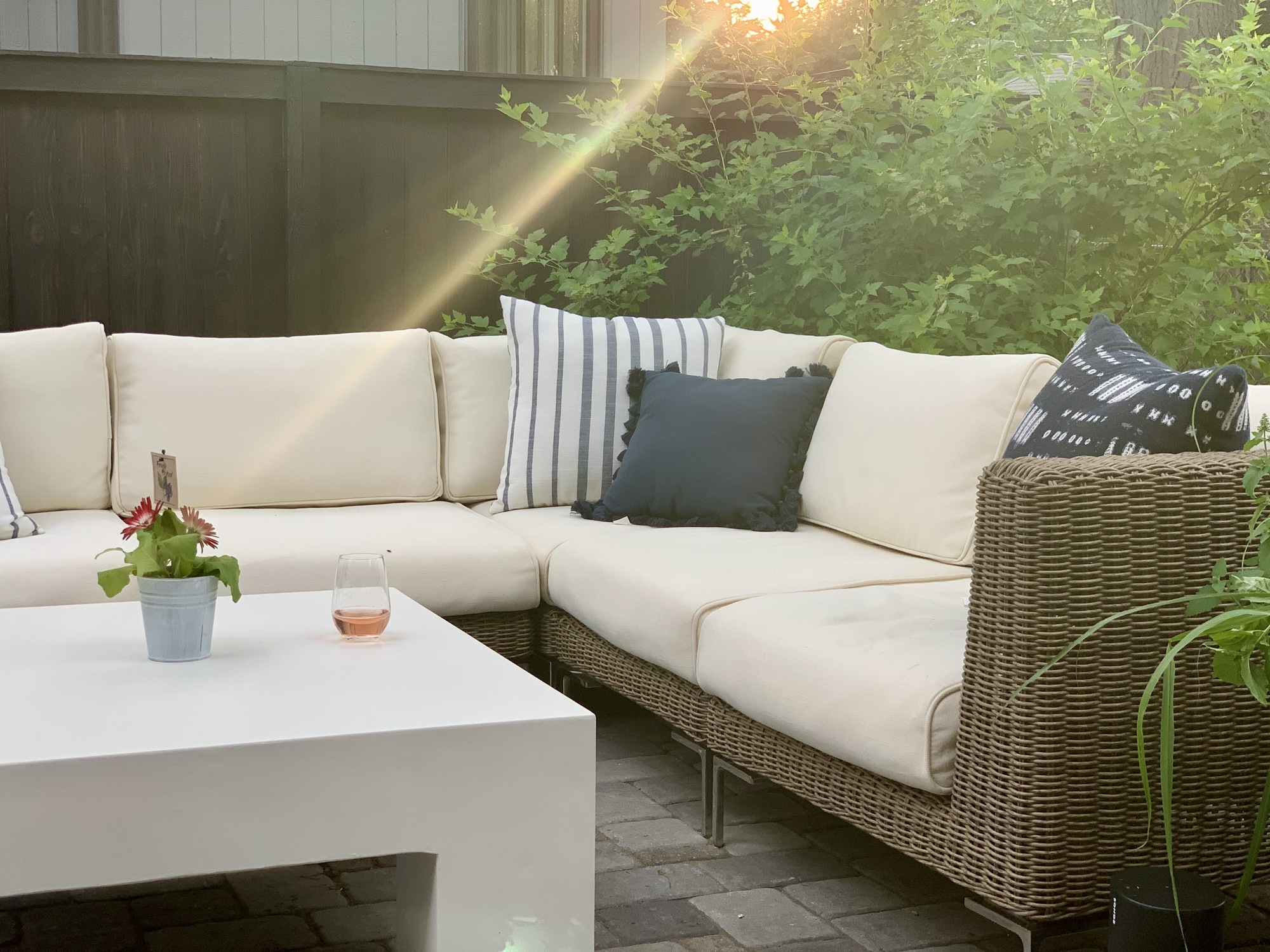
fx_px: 1908
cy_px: 476
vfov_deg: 28.0
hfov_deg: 36.8
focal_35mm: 52
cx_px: 635
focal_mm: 6
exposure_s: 1/122
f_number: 2.4
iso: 50
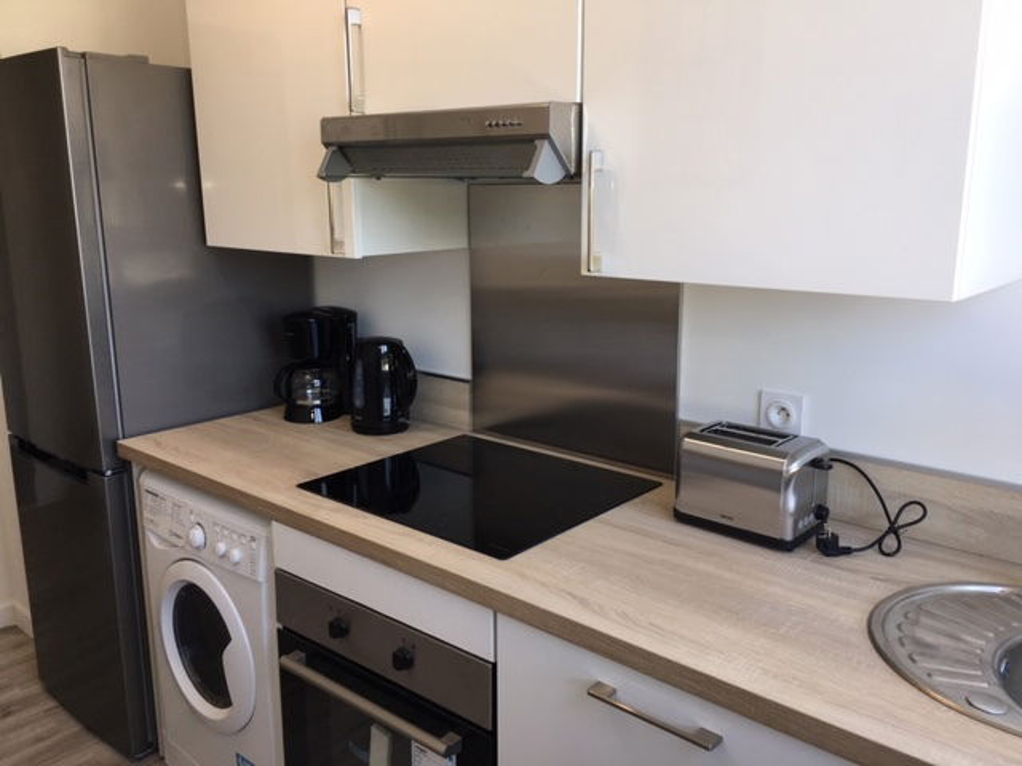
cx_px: 511
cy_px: 383
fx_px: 856
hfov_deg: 61.7
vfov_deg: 48.2
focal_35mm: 29
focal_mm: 4.15
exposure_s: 1/50
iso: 25
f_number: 2.2
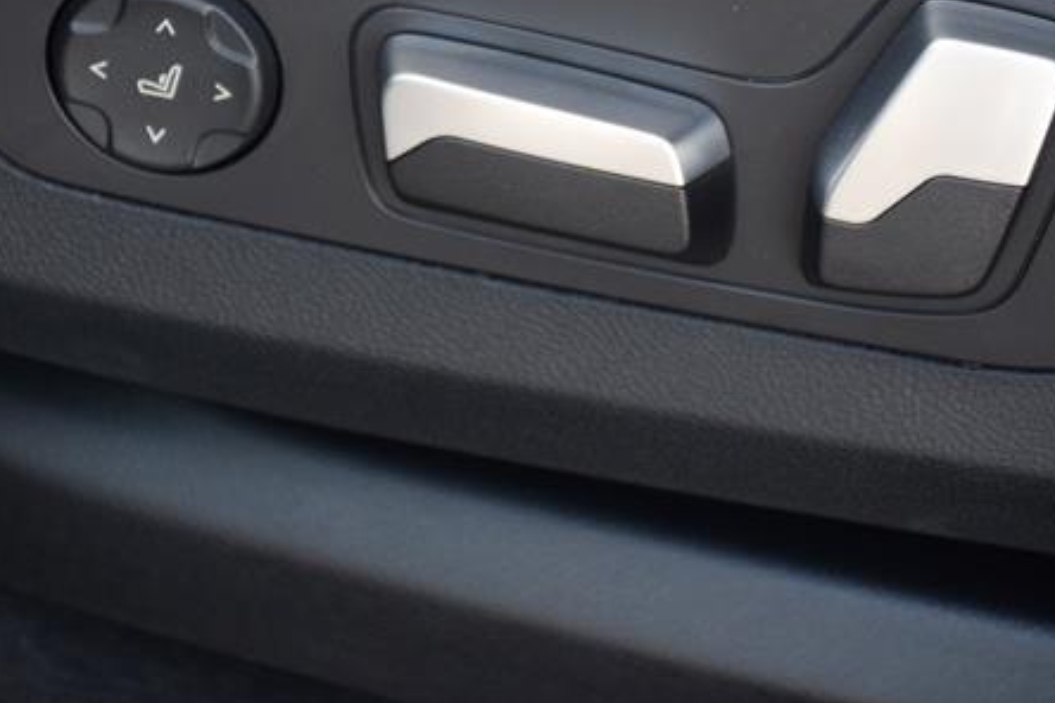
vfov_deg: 7.2
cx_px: 634
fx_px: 5538
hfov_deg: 10.9
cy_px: 75
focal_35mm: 189
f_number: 5
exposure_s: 1/125
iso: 1000
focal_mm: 70
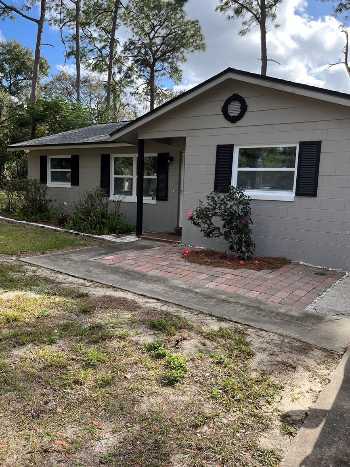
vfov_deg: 65.3
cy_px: 232
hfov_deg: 51.3
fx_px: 364
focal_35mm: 27
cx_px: 181
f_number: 1.6
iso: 50
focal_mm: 5.1
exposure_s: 1/1558
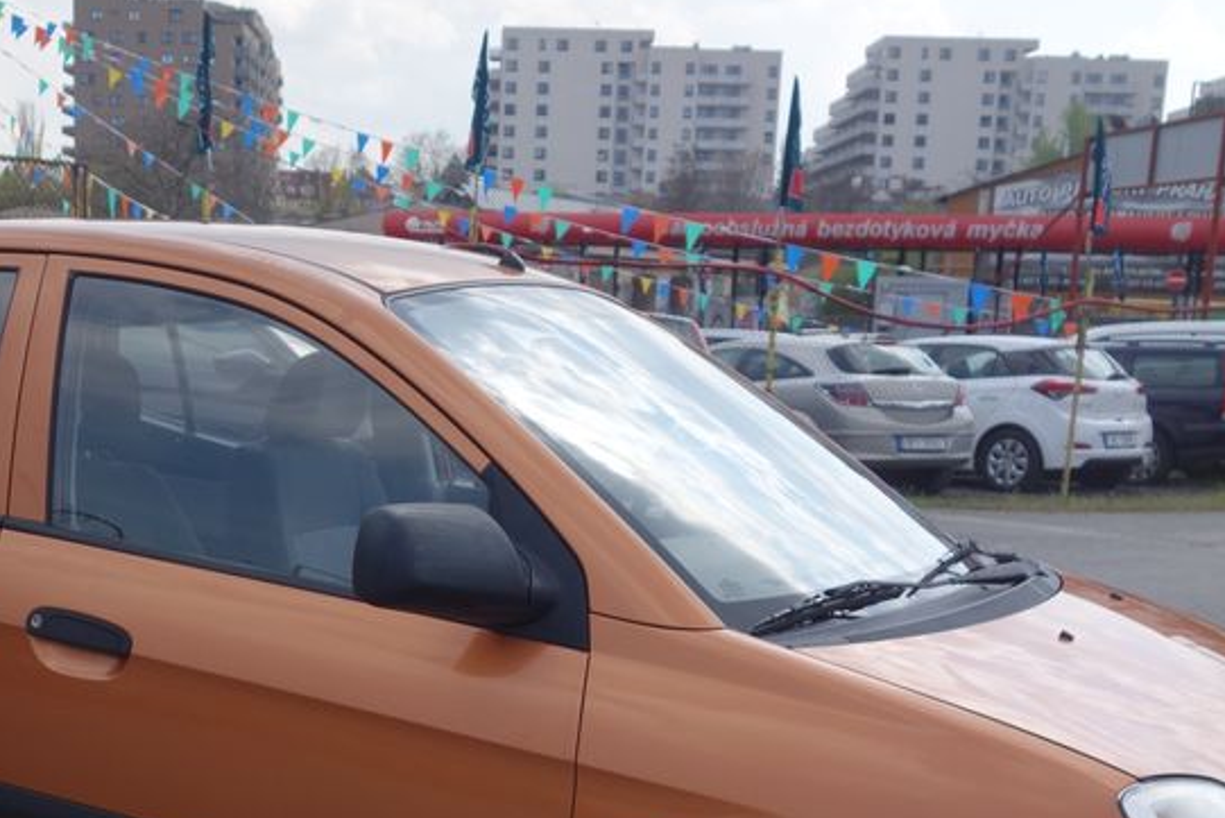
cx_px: 396
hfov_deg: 37.1
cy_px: 672
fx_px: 1804
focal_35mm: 53
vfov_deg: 25.0
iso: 125
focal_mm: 10.4
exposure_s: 1/1250
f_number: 2.8
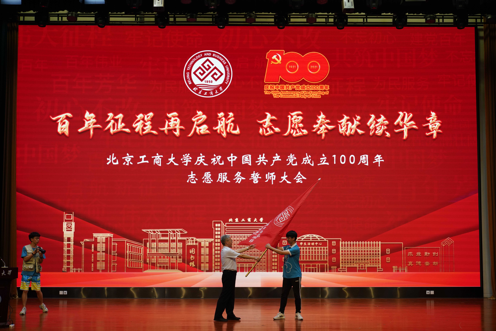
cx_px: 248
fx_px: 744
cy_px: 166
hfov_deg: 36.9
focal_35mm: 54
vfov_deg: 25.1
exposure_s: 1/200
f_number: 4.5
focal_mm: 54
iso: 1600
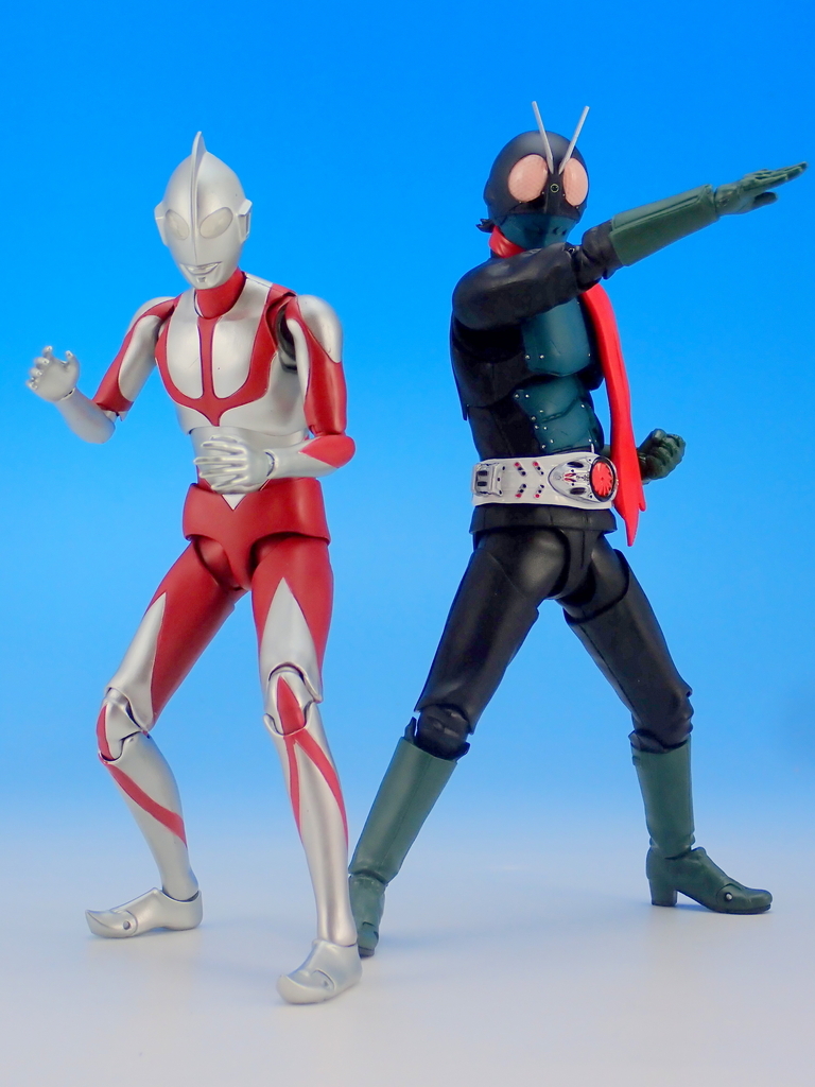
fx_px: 1946
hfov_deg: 23.7
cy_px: 544
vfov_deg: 31.2
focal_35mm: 62
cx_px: 408
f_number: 5
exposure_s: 1/20
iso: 100
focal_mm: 11.09
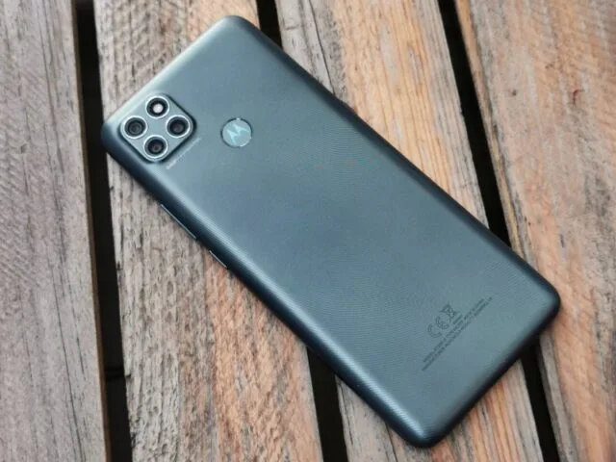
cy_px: 231
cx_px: 308
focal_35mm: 55
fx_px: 979
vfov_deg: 26.6
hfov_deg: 34.9
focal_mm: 5.56
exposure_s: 1/133
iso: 50
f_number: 1.6
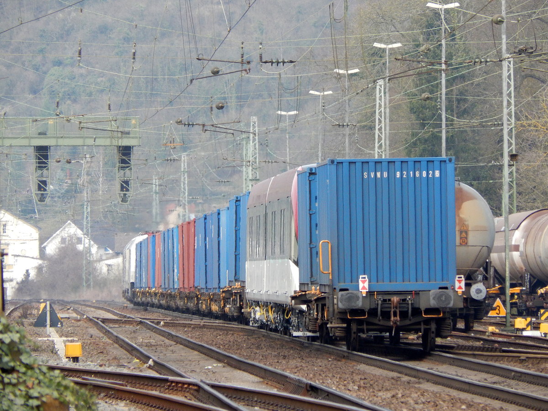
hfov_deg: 4.0
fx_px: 7805
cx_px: 274
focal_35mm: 493
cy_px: 206
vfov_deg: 3.0
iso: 280
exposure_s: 1/250
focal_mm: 88.6
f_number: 5.8
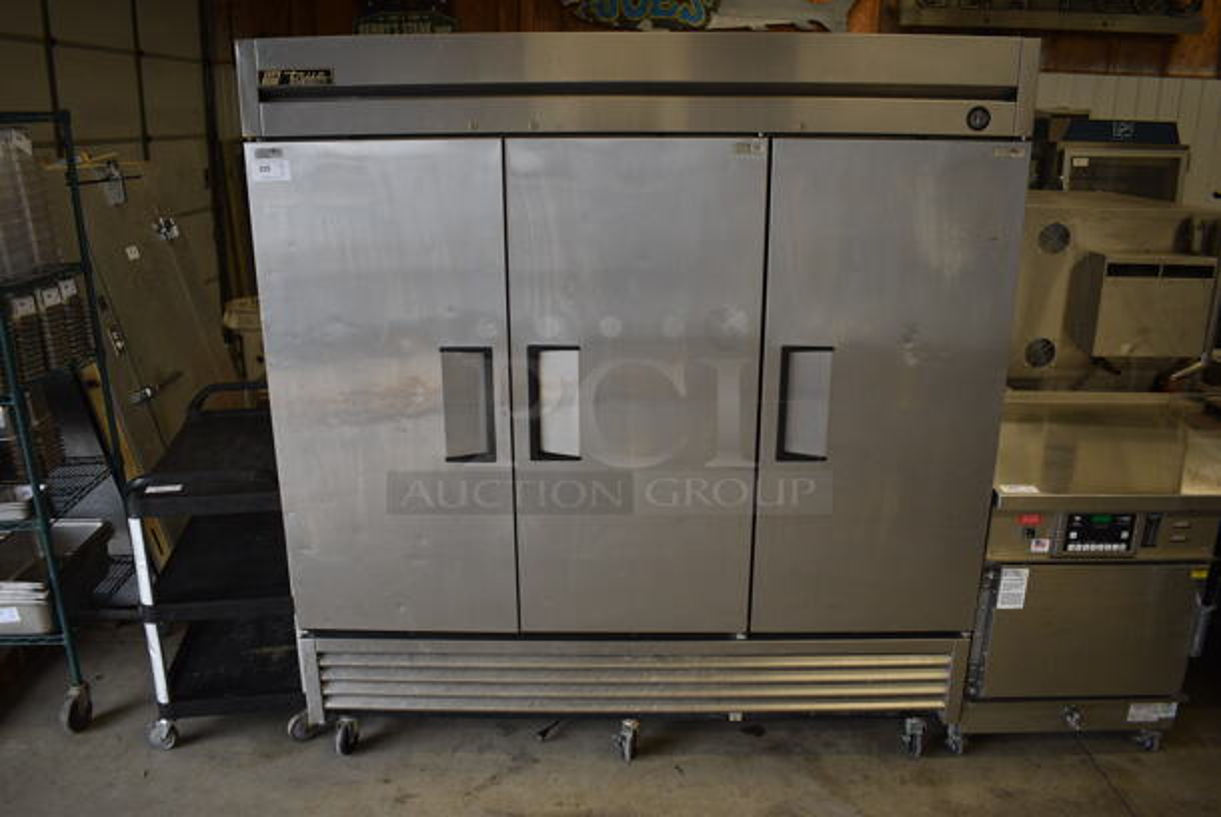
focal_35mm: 27
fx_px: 917
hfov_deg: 67.3
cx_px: 610
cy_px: 408
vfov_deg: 48.0
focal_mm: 18
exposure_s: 1/250
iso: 720
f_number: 3.5
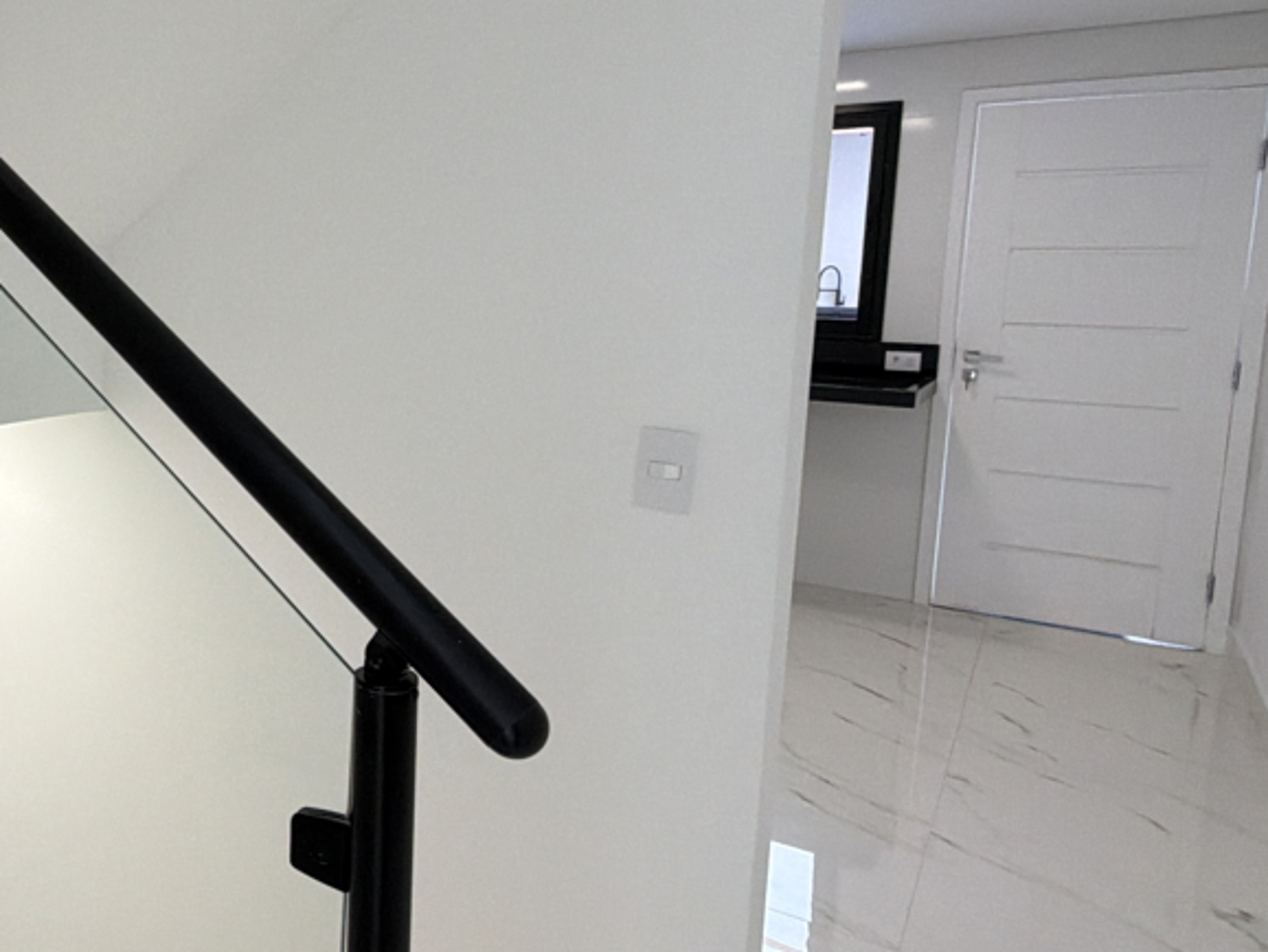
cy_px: 384
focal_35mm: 31
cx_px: 86
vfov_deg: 45.2
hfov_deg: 50.5
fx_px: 1136
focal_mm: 2.22
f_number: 2.2
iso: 125
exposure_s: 1/120
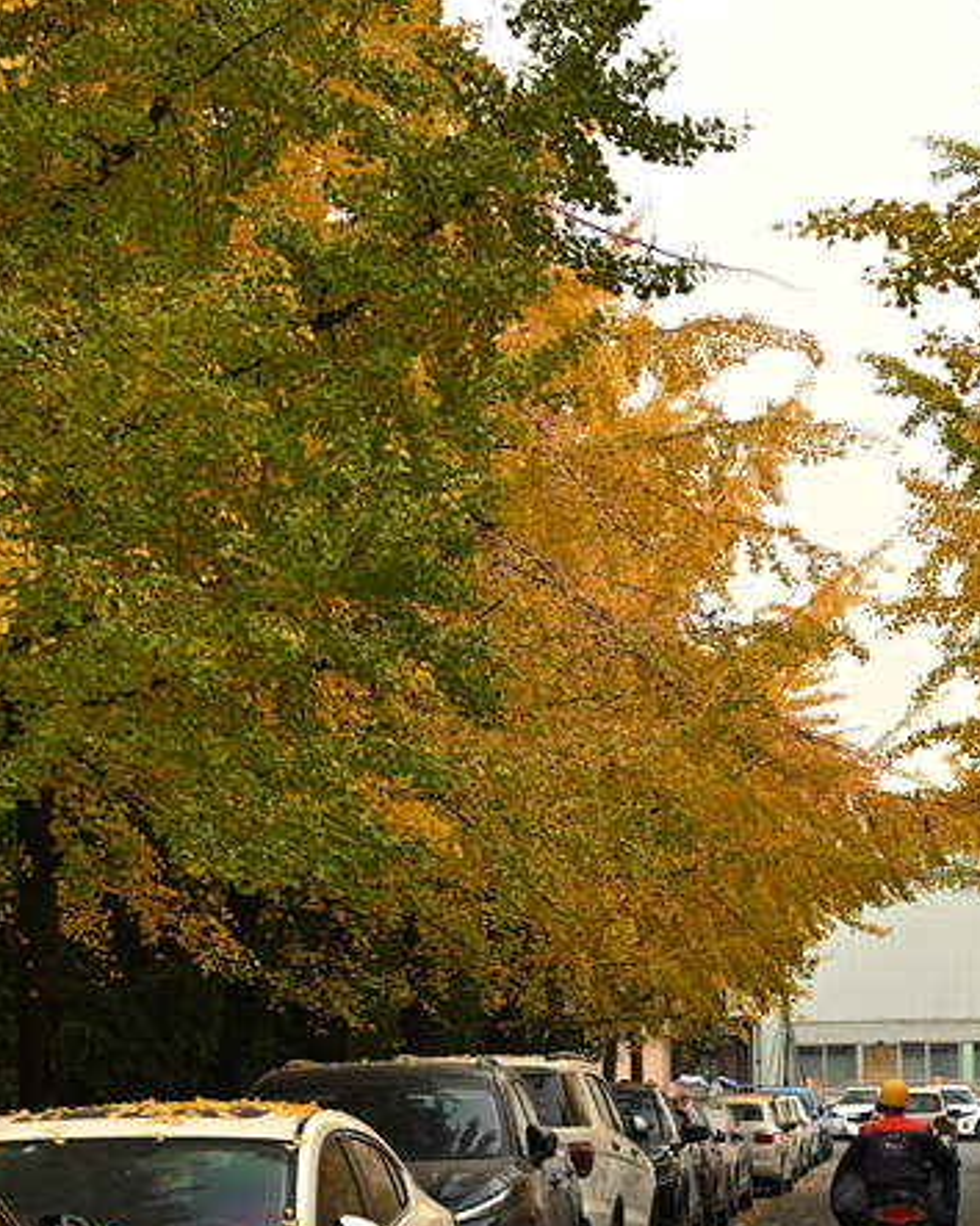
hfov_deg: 17.0
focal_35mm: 89
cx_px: 927
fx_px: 3229
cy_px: 971
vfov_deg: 21.3
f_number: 8
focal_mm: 35
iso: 200
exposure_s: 1/25
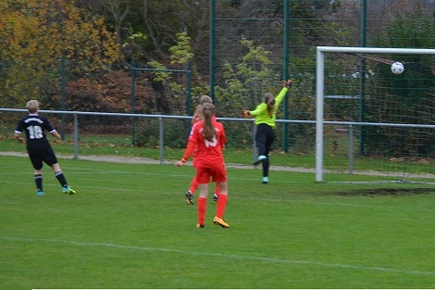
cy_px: 145
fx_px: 2174
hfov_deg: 11.4
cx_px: 218
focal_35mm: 180
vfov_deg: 7.6
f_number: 4.8
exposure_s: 1/200
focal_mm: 120
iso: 1600
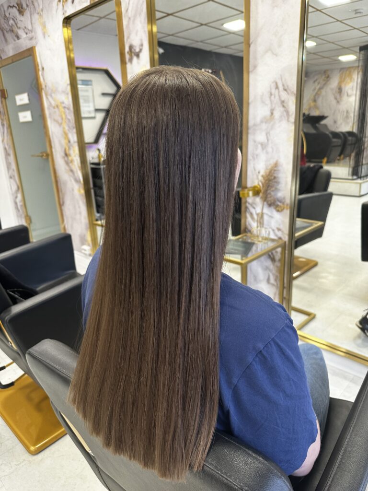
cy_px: 246
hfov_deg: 56.8
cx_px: 184
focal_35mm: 24
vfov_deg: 71.6
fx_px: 340
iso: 160
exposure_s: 1/50
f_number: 1.78
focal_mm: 6.86
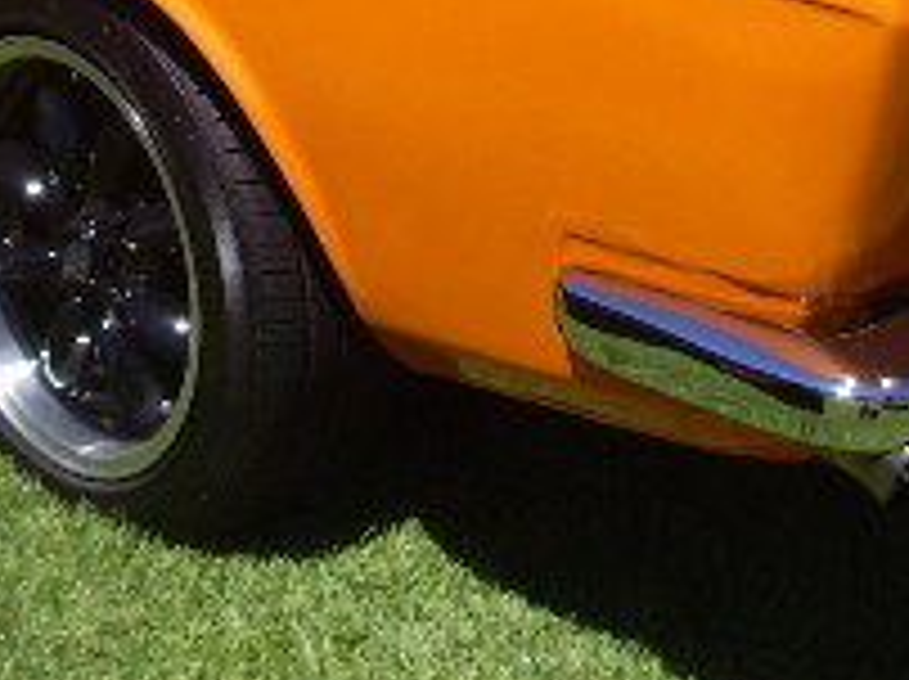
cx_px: 387
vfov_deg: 13.1
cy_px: -41
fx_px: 2911
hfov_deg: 17.7
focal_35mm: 111
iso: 80
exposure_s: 1/800
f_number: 4.3
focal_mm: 5.8
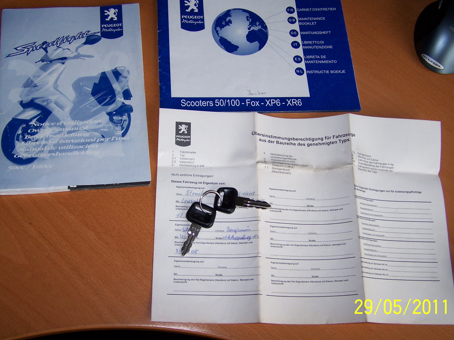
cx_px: 227
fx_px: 551
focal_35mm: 42
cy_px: 171
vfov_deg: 34.3
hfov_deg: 44.8
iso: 140
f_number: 2.8
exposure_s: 1/60
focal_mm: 6.3
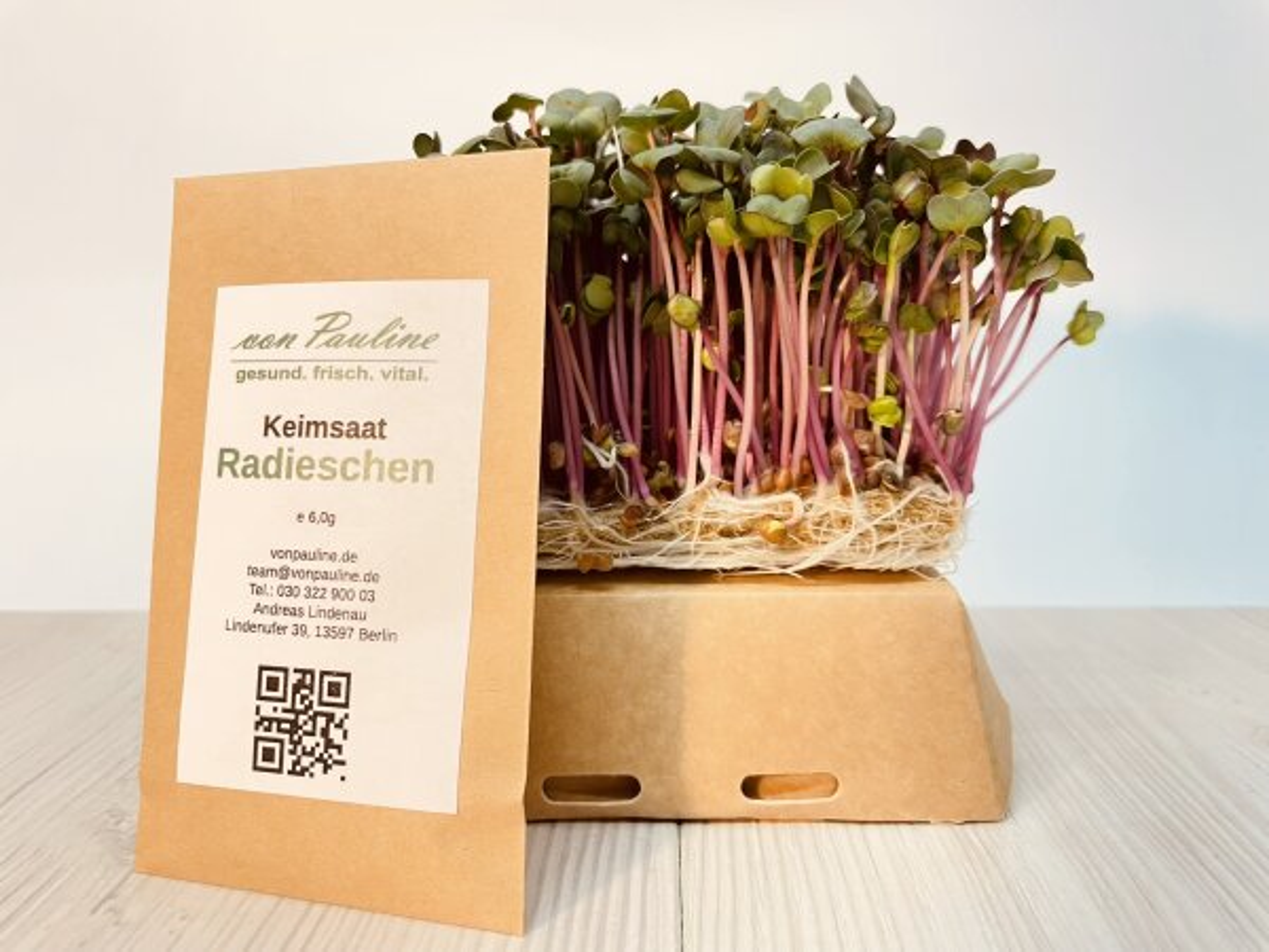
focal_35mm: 26
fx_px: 953
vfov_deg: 53.1
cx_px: 634
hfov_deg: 67.3
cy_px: 476
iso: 100
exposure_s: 1/50
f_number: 1.6
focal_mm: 4.2
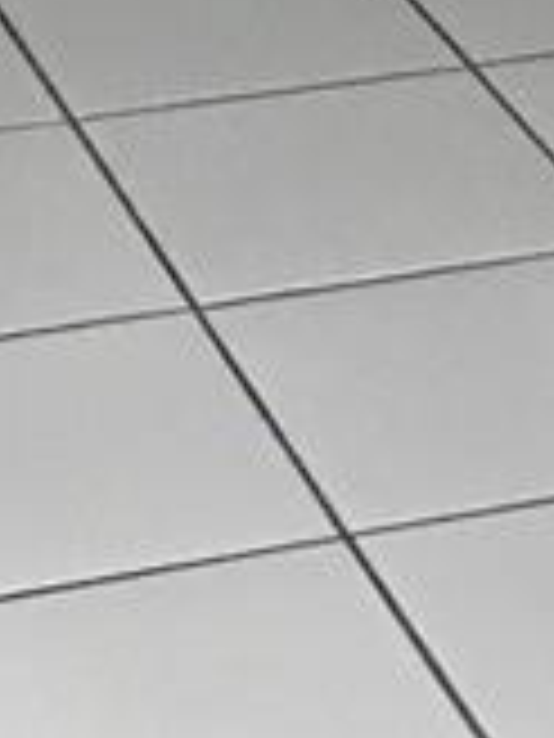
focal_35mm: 205
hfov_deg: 7.2
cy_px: -864
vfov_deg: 8.9
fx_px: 4374
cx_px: 509
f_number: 1.8
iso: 64
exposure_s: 1/15
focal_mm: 3.99
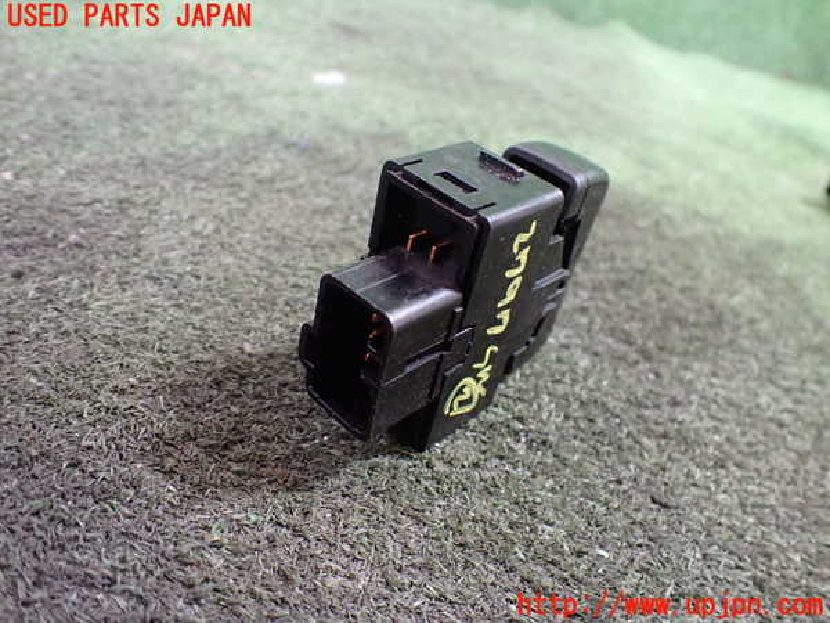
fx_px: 719
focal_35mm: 30
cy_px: 312
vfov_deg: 46.8
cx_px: 415
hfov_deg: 60.0
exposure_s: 1/30
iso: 800
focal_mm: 5.4
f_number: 2.3
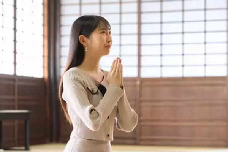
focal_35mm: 117
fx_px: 739
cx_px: 114
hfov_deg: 17.5
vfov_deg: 11.7
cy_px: 76
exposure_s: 1/40
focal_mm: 116.7
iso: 800
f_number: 4.5
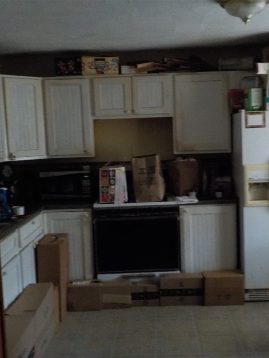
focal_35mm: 41
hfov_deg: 35.1
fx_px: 425
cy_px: 183
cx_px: 149
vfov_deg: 45.8
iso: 800
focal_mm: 4.1
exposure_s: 1/13
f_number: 3.3
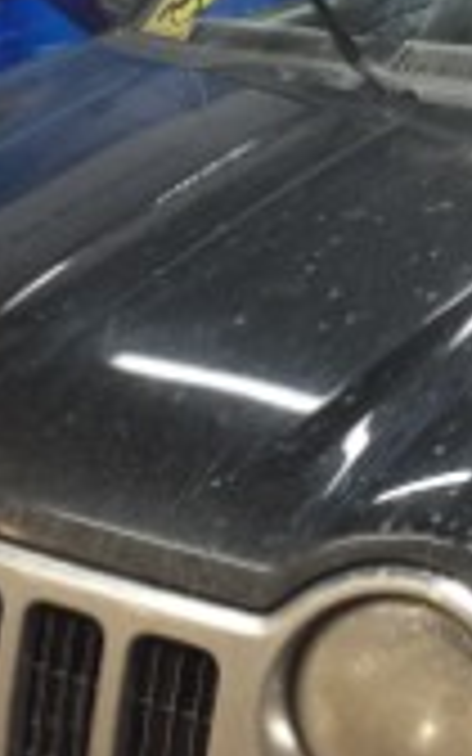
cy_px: 243
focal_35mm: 73
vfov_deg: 28.0
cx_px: 391
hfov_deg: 17.7
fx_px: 1502
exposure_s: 1/33
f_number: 2.2
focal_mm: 4.15
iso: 320
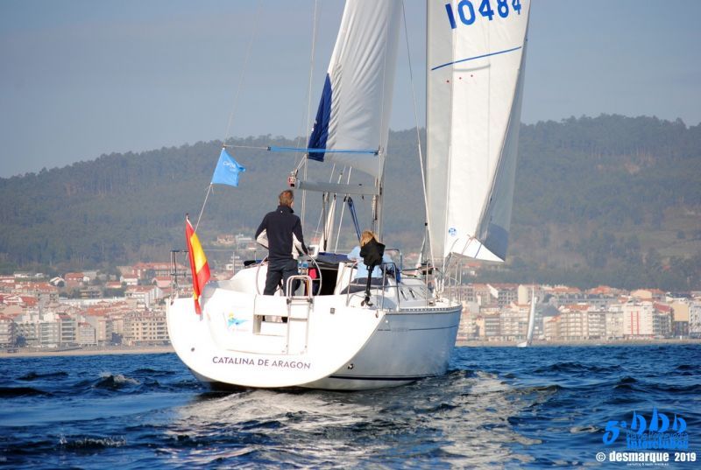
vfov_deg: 6.8
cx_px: 350
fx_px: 3951
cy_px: 235
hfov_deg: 10.1
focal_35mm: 202
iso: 100
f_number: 6.3
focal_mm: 135
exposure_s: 1/640
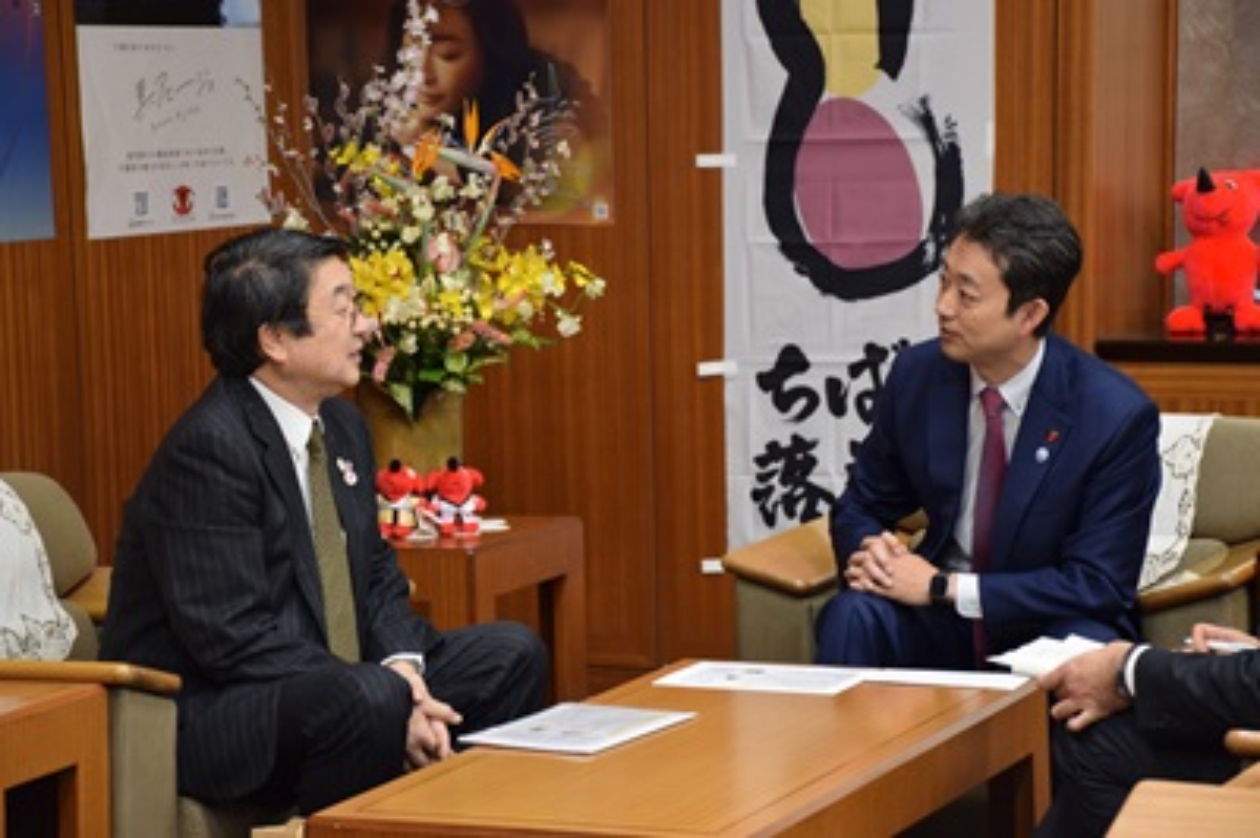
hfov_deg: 20.6
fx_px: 3462
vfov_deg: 13.8
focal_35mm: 99
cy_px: 419
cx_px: 630
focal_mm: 66
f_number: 5
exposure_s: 1/60
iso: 720
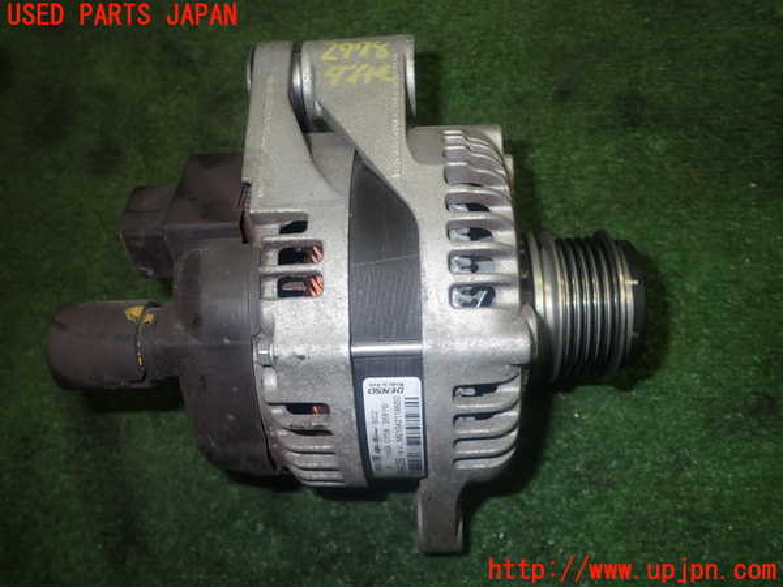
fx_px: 679
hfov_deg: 60.0
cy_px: 294
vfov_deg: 46.8
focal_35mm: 30
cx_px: 392
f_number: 6.3
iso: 200
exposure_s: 1/30
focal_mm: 5.4
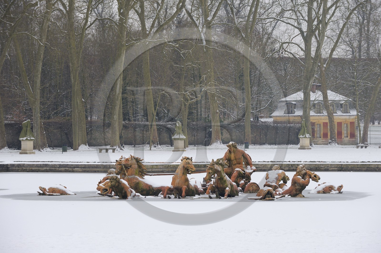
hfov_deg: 11.4
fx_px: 1903
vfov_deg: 7.6
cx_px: 190
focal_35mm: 180
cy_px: 126
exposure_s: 1/160
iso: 400
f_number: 7.1
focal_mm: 180
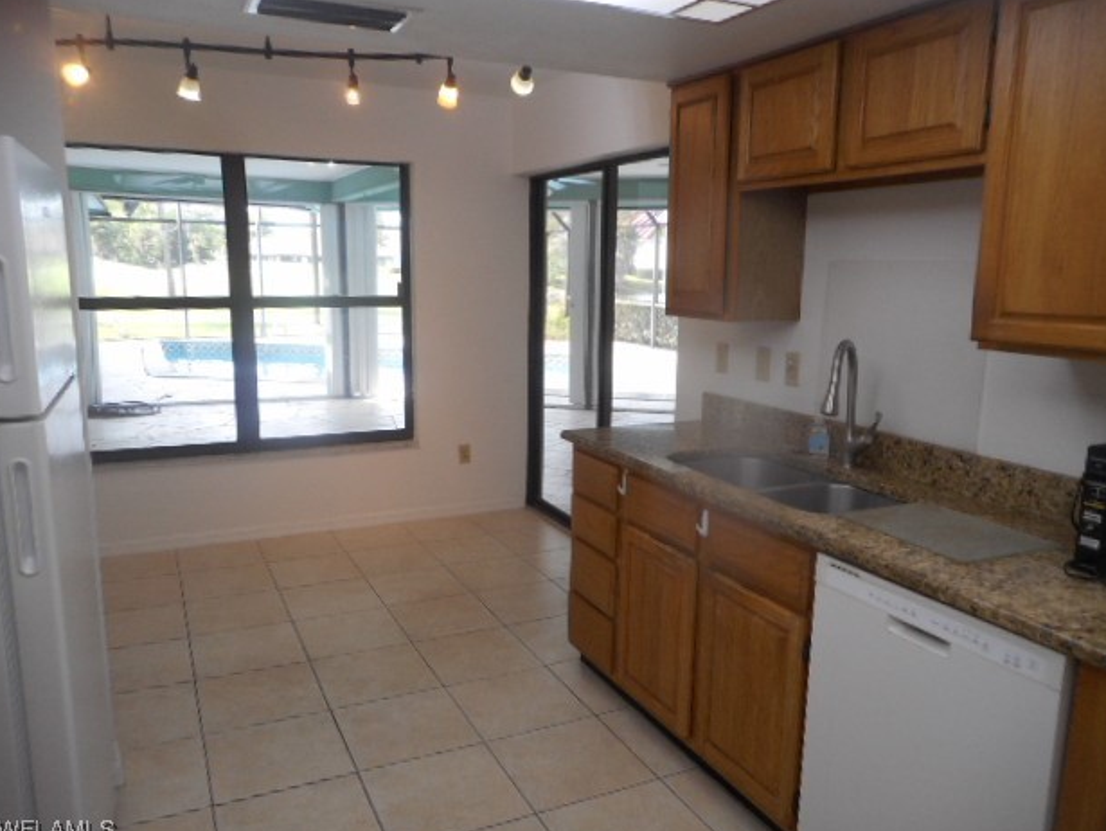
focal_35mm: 26
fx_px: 831
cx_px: 550
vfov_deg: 53.1
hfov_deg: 67.3
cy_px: 423
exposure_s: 1/30
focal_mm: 4.5
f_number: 3.7
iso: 125
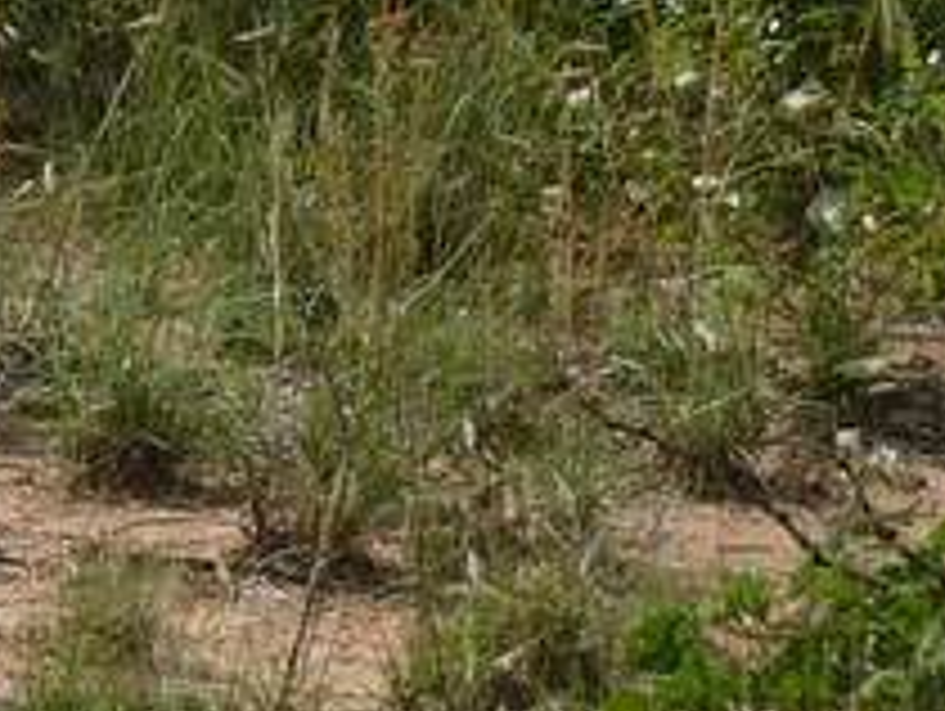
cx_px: -1287
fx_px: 20799
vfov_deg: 1.9
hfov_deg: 2.6
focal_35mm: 761
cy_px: -1341
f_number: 5
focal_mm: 22.4
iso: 125
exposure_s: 1/1000
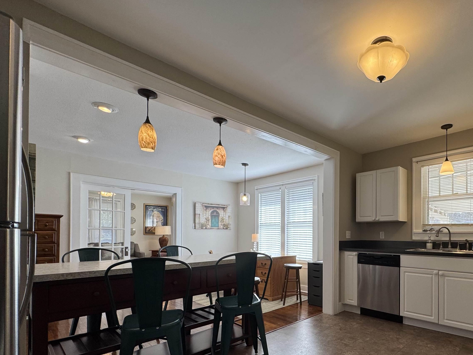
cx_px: 313
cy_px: 234
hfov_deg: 82.0
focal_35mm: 19
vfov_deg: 67.0
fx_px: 260
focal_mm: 2.22
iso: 64
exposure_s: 1/120
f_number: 2.2
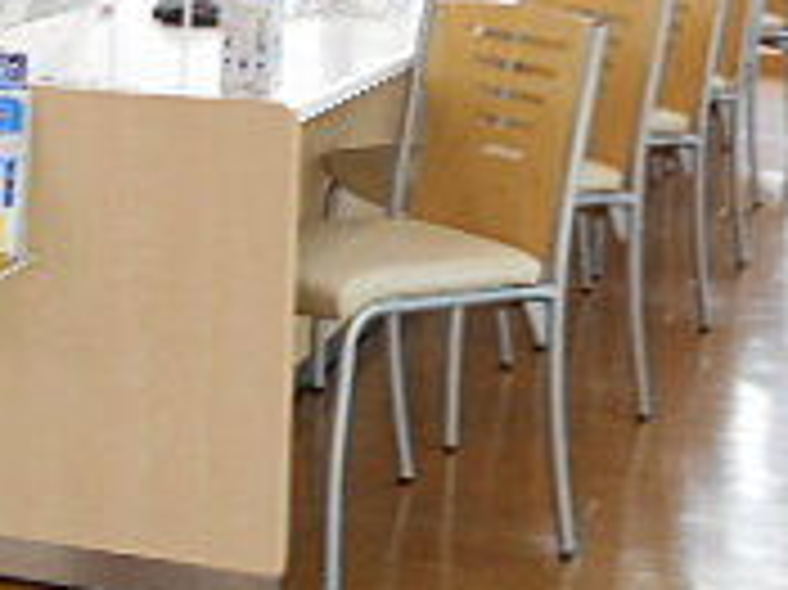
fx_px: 2161
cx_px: -5
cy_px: 63
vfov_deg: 15.4
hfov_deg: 20.0
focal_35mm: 95
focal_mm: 4.6
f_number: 3.2
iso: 80
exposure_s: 1/30
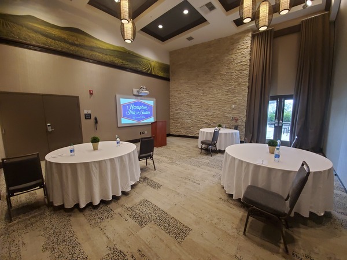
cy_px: 130
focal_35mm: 13
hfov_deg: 106.2
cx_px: 174
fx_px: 130
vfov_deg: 89.9
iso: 320
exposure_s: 1/59
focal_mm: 1.8
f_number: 2.2
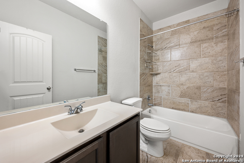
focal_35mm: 14
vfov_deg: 81.1
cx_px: 122
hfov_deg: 104.3
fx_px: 95
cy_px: 82
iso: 250
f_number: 9
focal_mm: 14
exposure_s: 1/1.67
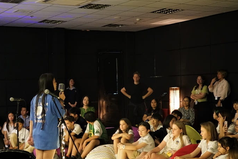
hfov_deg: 35.5
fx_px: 370
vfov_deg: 24.1
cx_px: 145
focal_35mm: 56
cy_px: 104
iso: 6400
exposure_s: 1/20
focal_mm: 38
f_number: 4
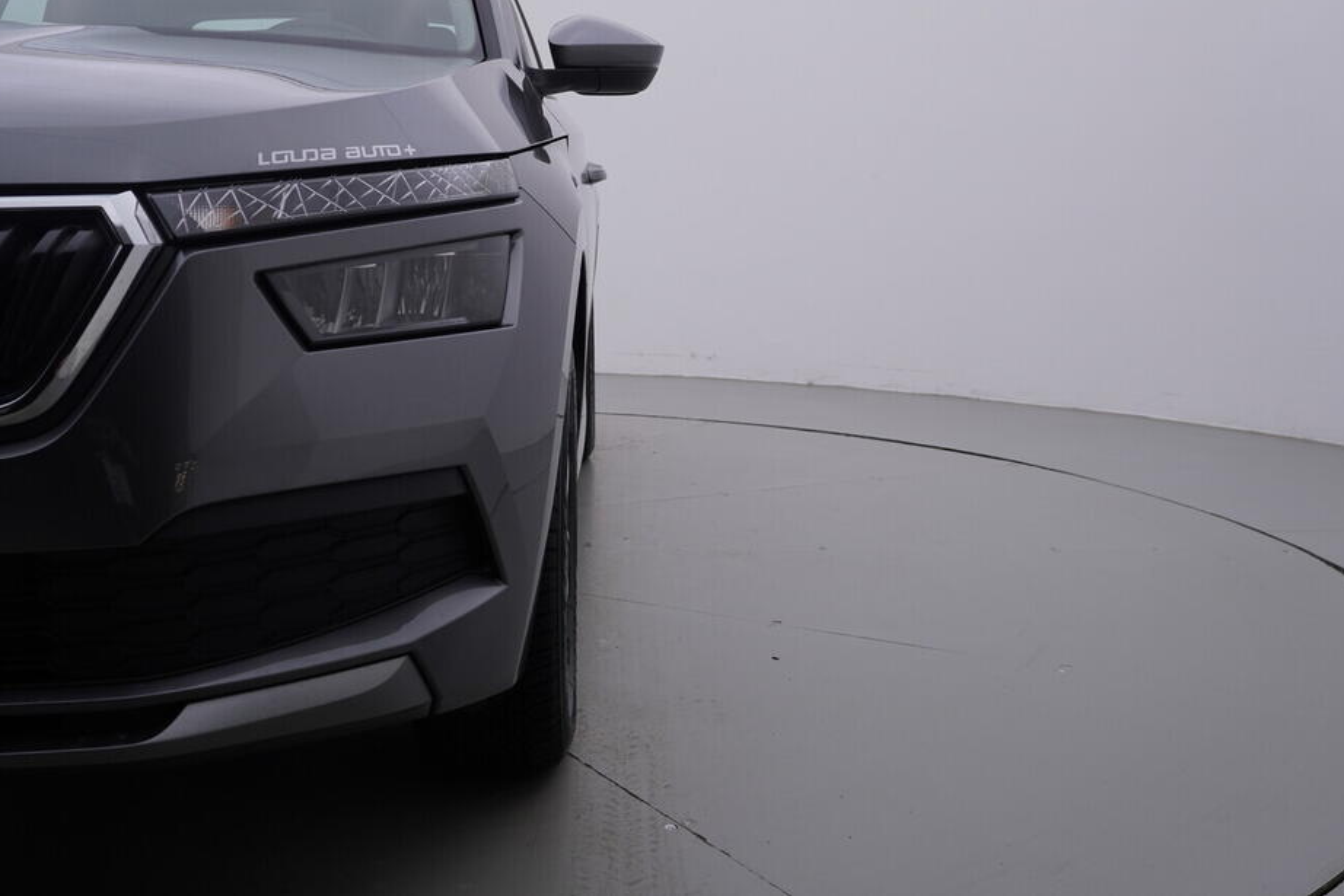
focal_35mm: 40
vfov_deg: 33.4
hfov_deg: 48.4
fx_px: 1493
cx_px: 630
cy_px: 400
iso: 125
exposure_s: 1/100
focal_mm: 24
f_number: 4.5
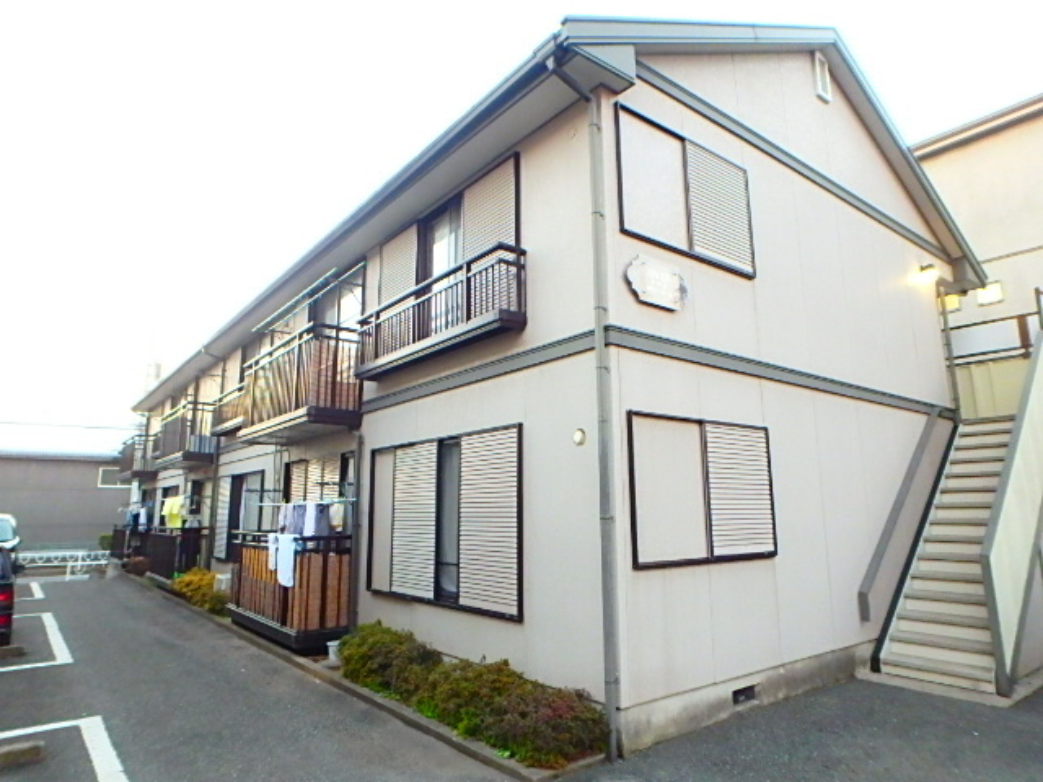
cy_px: 391
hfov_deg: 79.0
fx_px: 633
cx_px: 522
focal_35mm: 21
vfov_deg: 63.4
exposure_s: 1/20
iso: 800
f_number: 3.5
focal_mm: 3.7
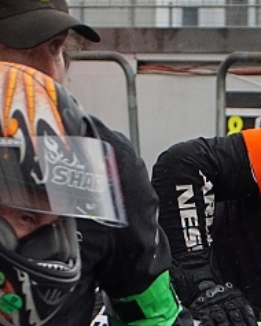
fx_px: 3664
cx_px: 216
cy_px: 224
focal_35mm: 379
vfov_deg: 5.1
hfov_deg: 4.1
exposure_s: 1/640
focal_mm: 50
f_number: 5
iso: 800
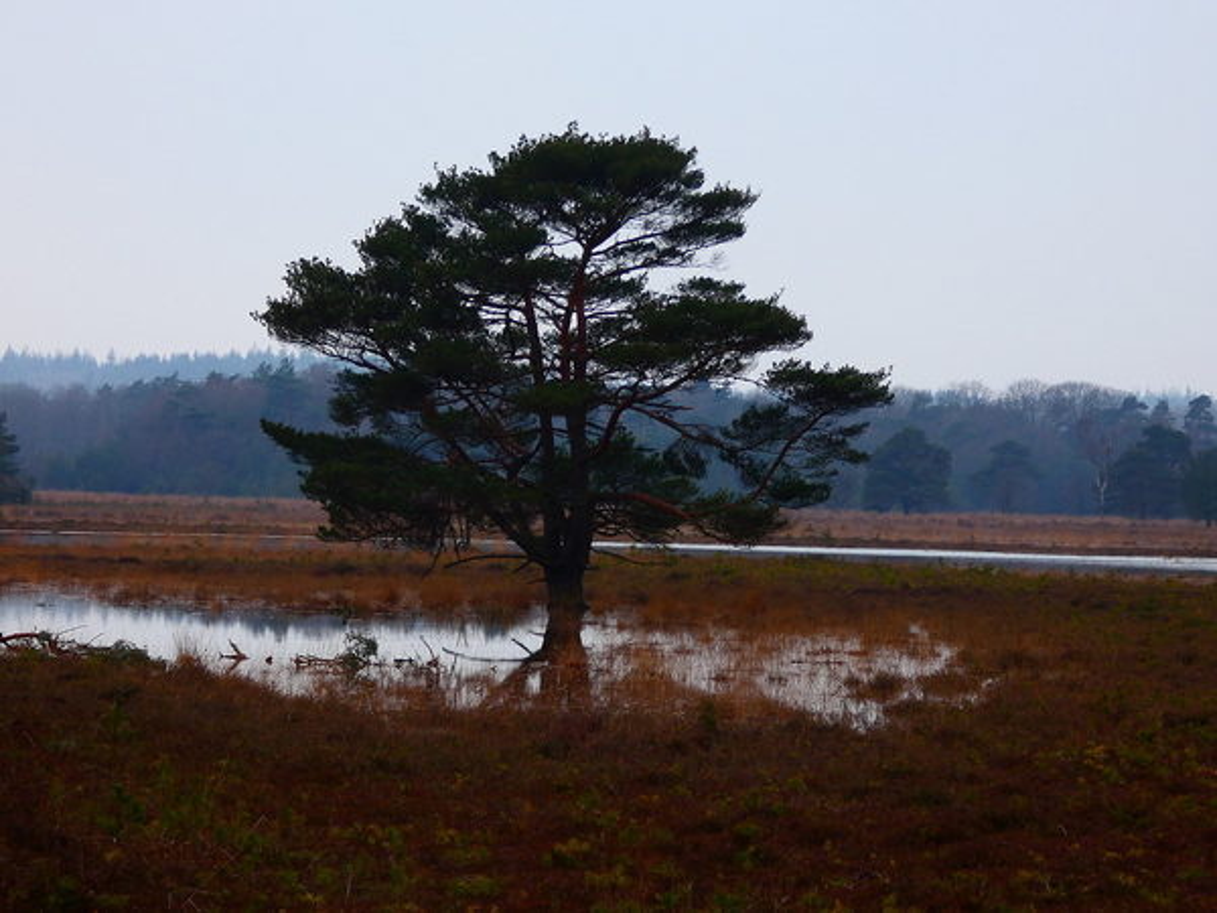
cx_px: 608
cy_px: 456
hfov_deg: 17.6
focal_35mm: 112
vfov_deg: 13.2
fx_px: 3938
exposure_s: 1/50
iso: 80
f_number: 5
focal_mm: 20.1
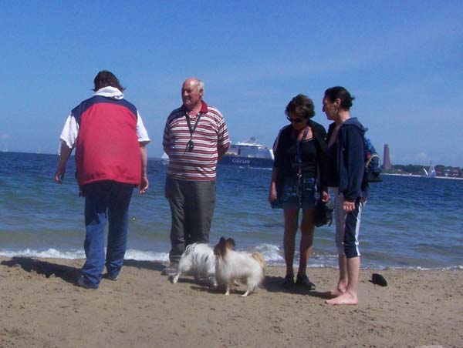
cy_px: 174
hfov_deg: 48.9
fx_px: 509
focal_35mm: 38
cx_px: 232
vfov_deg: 37.8
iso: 160
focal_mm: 6.3
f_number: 5.6
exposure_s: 1/1250
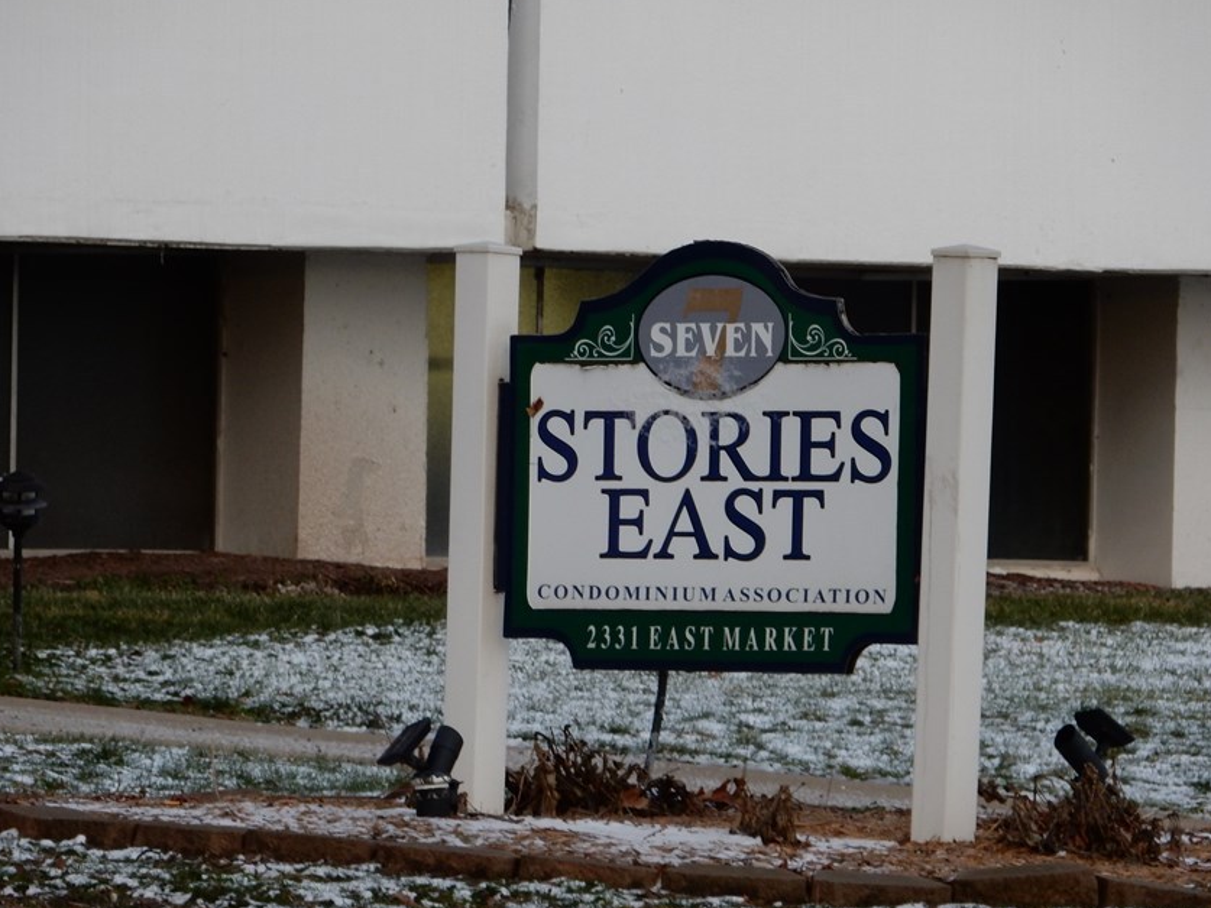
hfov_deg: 4.3
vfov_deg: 3.2
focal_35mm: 465
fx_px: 16270
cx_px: 602
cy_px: 535
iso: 125
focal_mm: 67.8
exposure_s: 1/50
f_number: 6.3
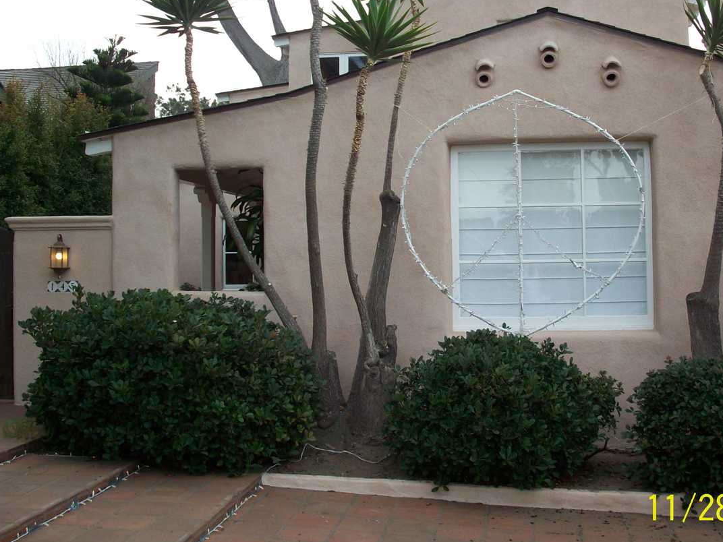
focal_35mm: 46
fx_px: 961
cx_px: 433
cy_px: 236
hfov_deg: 41.1
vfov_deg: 31.5
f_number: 2.8
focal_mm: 6.2
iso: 80
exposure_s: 1/367
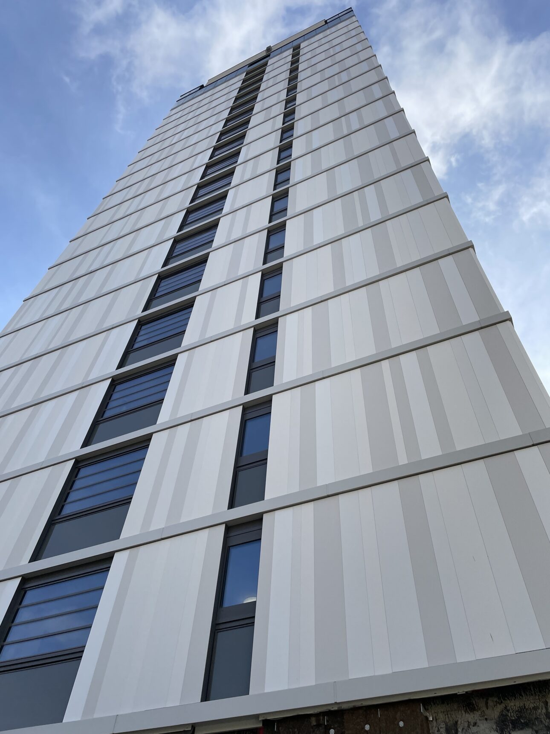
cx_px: 275
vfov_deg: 67.3
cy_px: 367
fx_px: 551
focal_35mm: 26
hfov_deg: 53.1
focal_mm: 4.2
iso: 32
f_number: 1.6
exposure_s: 1/2817
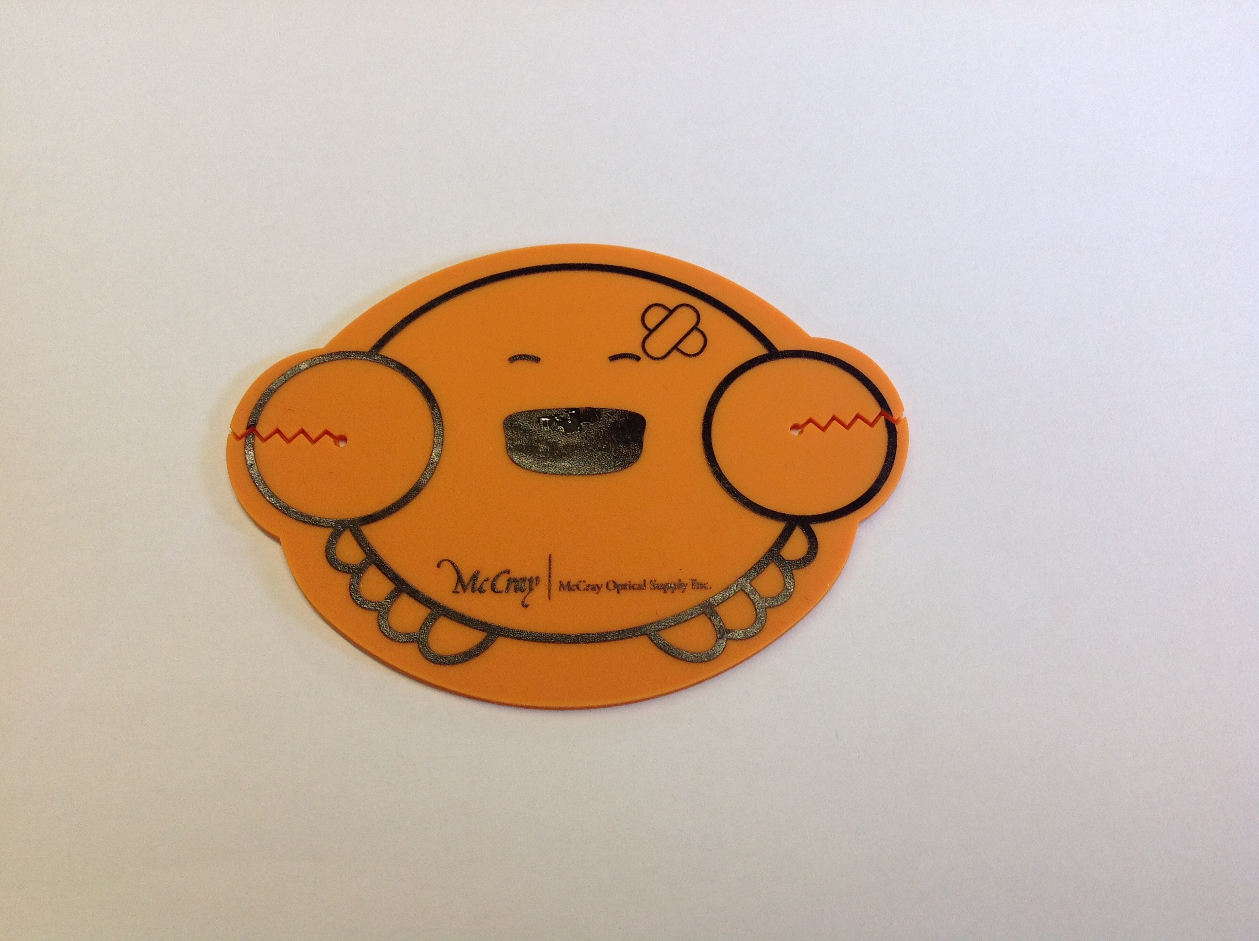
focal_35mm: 35
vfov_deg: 40.6
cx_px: 630
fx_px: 1271
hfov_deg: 52.7
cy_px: 470
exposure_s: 1/50
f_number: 2.4
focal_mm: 4.28
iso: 80
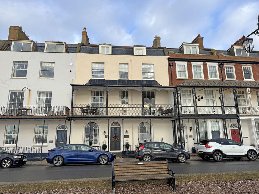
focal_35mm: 24
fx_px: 180
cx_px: 130
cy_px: 97
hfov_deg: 71.6
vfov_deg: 56.8
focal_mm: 6.76
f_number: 1.78
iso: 80
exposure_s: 1/2174
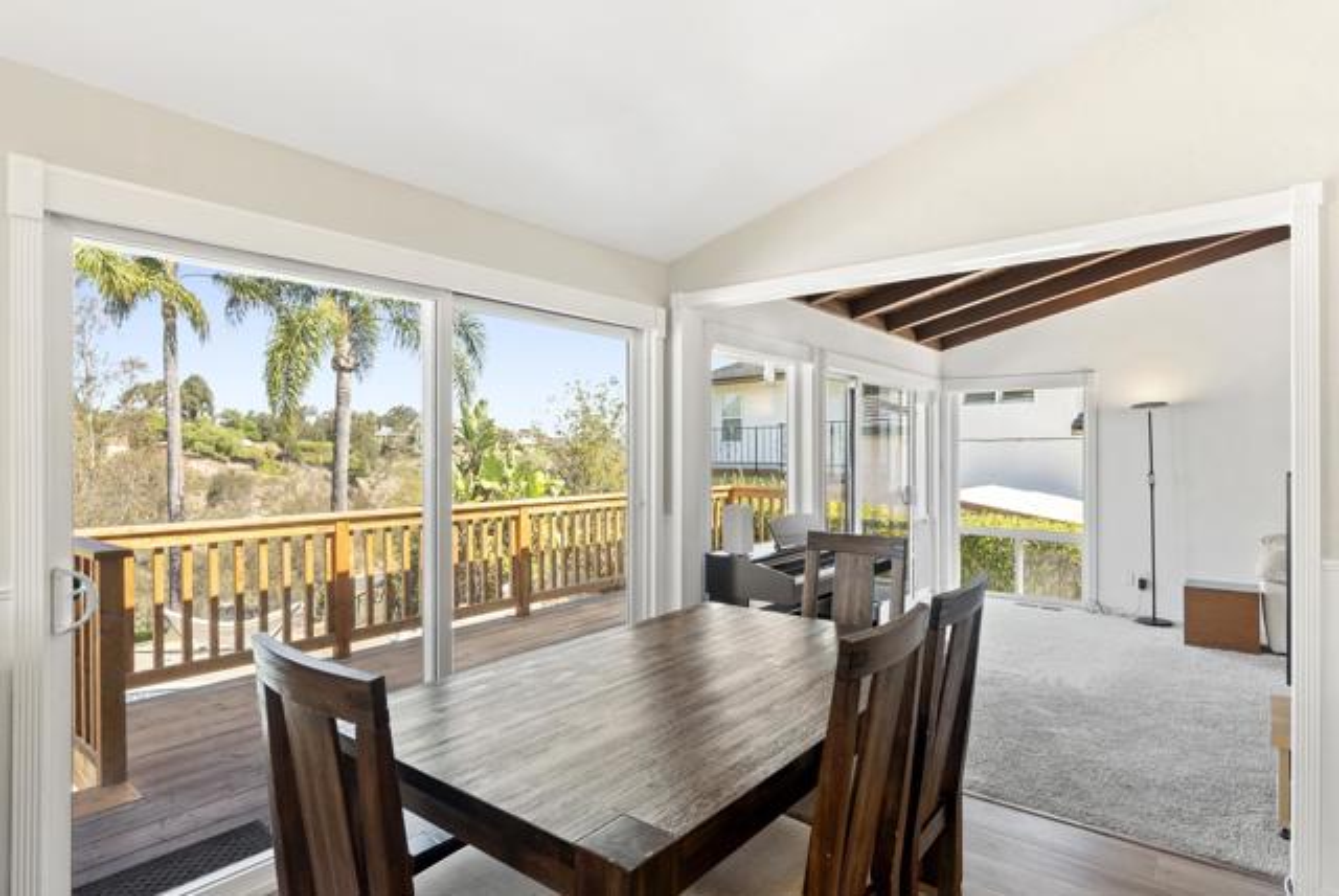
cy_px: 448
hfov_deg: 86.9
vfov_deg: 64.7
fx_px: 707
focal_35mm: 19
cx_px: 670
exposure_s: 1/10
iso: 500
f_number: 8
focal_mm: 19
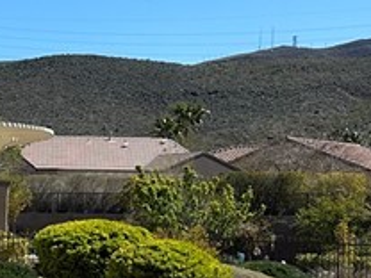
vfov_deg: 12.4
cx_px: -383
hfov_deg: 14.0
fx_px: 1265
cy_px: 285
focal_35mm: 118
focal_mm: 6.86
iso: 80
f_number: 1.78
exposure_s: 1/4762
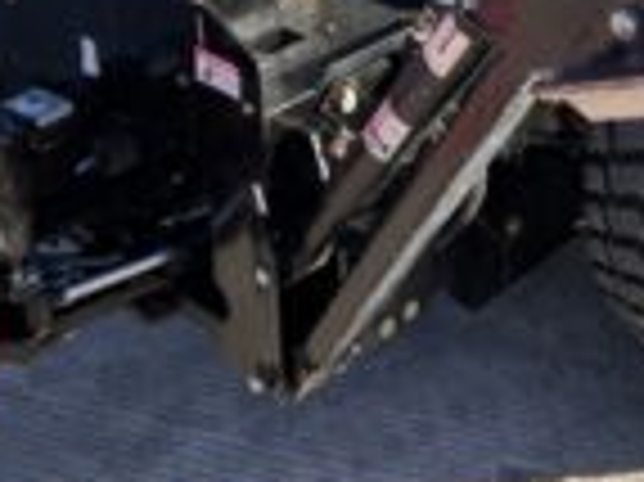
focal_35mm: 73
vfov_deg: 19.0
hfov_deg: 26.6
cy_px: -104
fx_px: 1357
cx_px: 401
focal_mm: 3
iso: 16
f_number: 1.8
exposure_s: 1/473
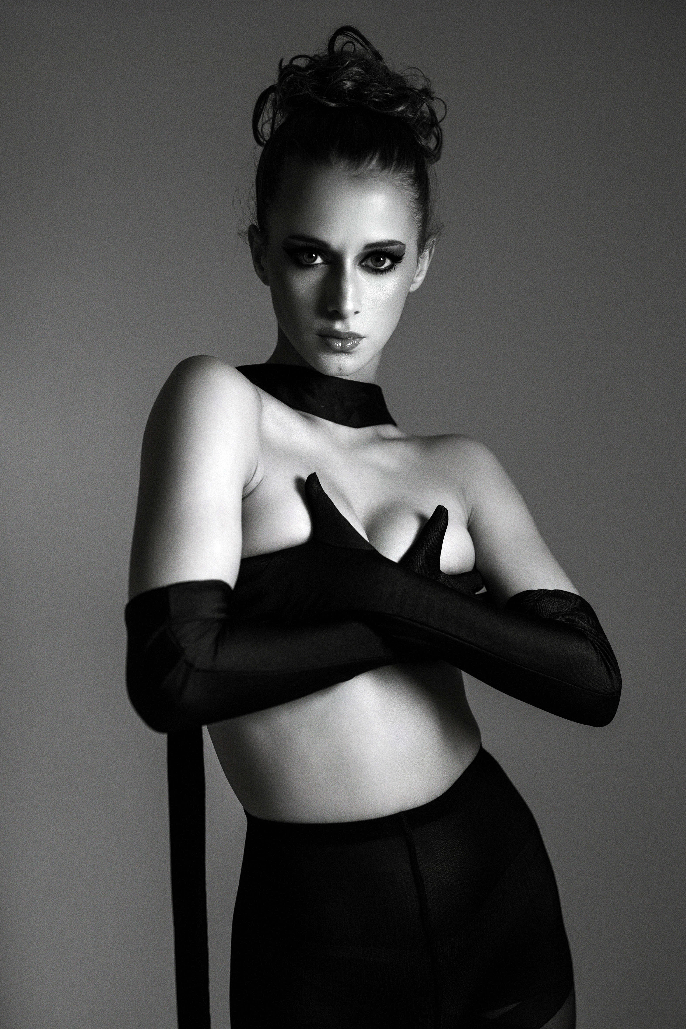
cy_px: 511
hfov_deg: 26.5
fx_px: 1457
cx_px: 343
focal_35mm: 51
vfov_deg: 38.9
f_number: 2.2
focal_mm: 50
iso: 125
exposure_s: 1/125
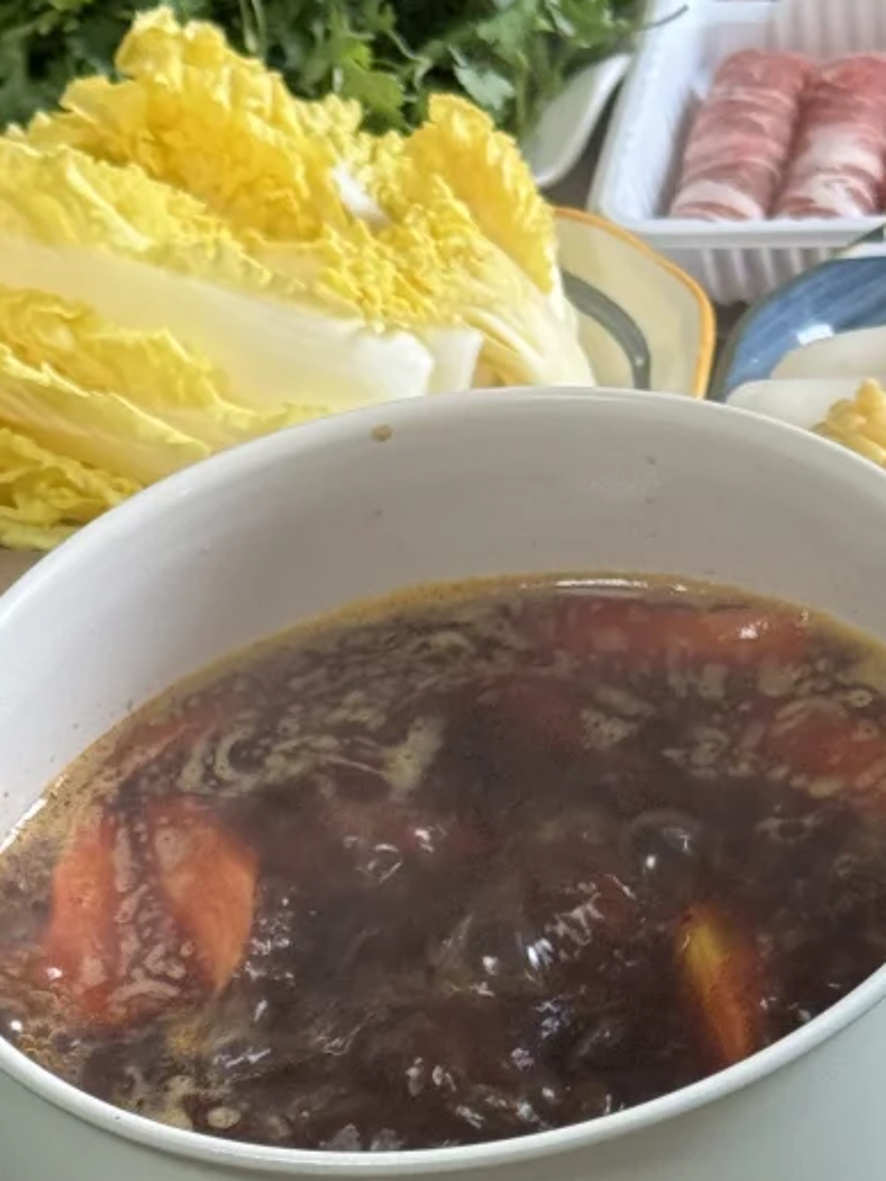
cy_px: 1174
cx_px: 515
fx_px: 4573
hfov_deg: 11.1
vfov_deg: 14.5
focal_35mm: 134
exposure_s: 1/50
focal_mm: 6.76
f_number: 1.78
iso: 160
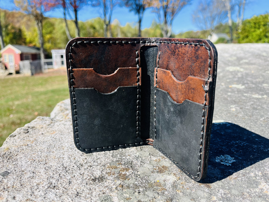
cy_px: 101
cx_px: 134
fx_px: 202
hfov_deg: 67.3
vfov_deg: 53.1
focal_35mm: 26
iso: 50
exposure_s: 1/2062
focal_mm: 5.1
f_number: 1.6
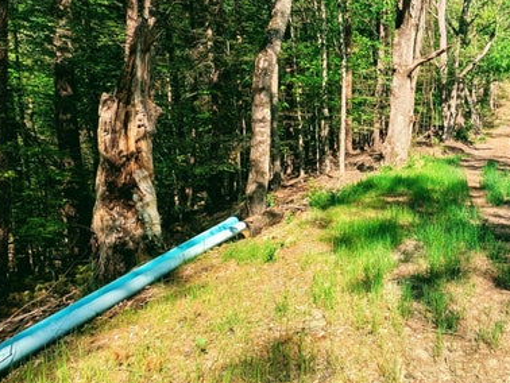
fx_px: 398
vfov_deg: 50.9
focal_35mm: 27
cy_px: 144
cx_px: 467
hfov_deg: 55.7
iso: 36
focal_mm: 2.23
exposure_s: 1/778
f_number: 1.95
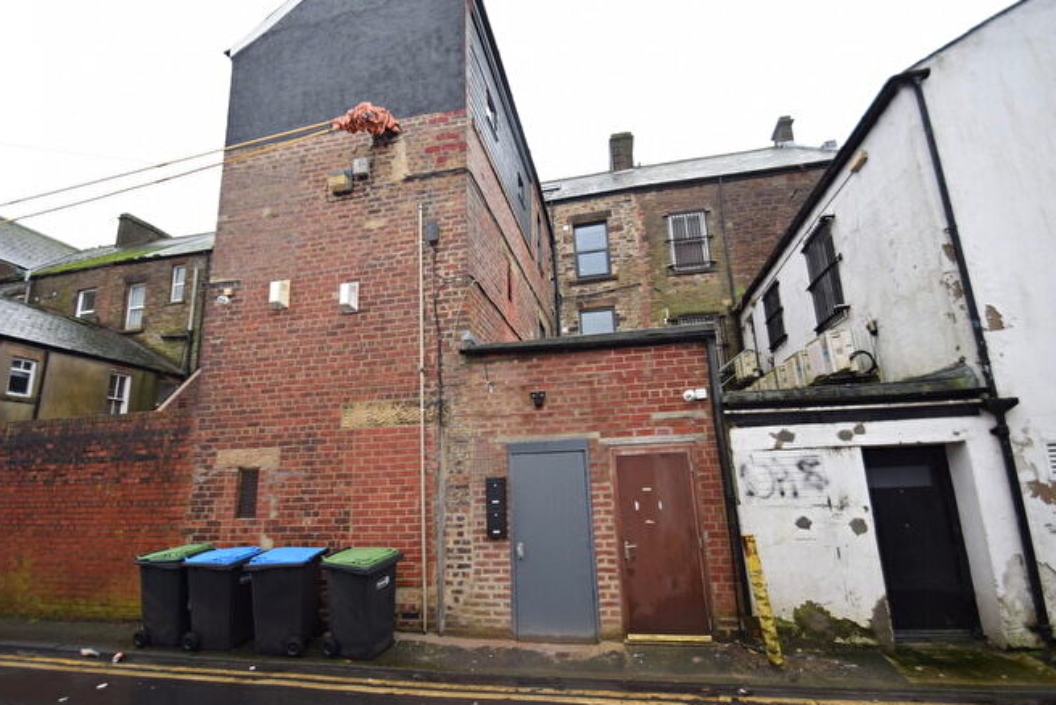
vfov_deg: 73.8
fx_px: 470
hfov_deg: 96.7
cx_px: 517
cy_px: 344
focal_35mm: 16
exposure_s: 1/60
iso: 400
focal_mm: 10
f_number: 4
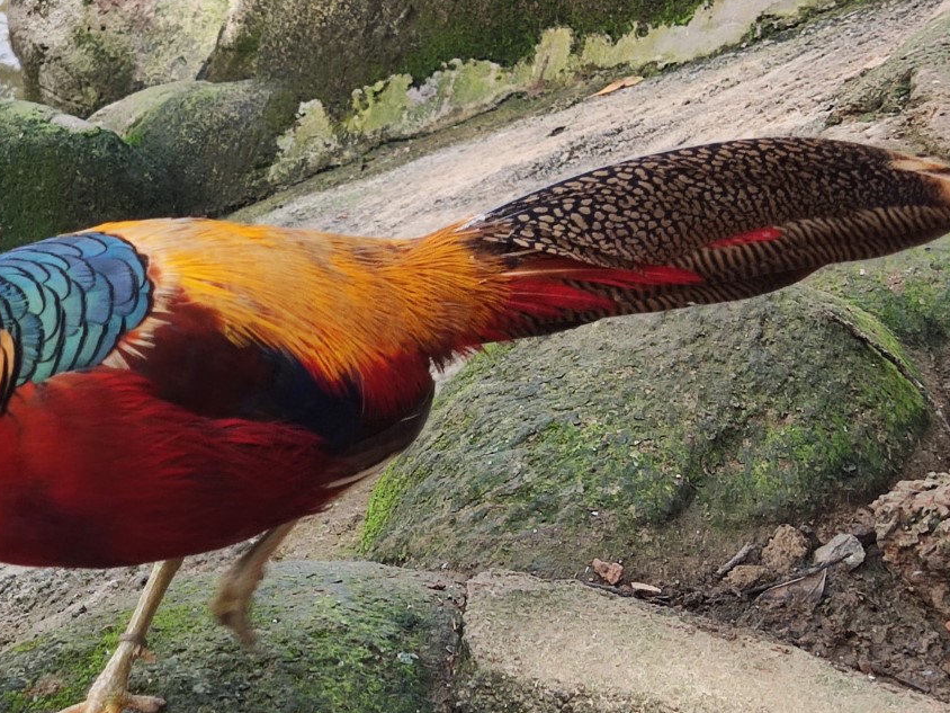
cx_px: 221
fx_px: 2388
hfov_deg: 22.3
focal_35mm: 87
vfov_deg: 17.0
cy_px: 286
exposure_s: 1/186
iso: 50
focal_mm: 4.71
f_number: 1.79
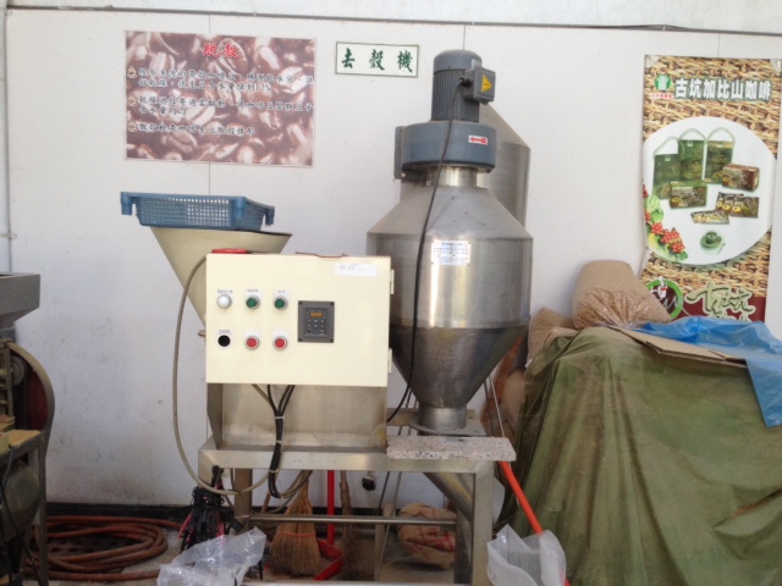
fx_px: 745
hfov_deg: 55.4
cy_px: 293
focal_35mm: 33
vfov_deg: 42.9
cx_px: 391
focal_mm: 4.12
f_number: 2.4
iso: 100
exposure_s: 1/20
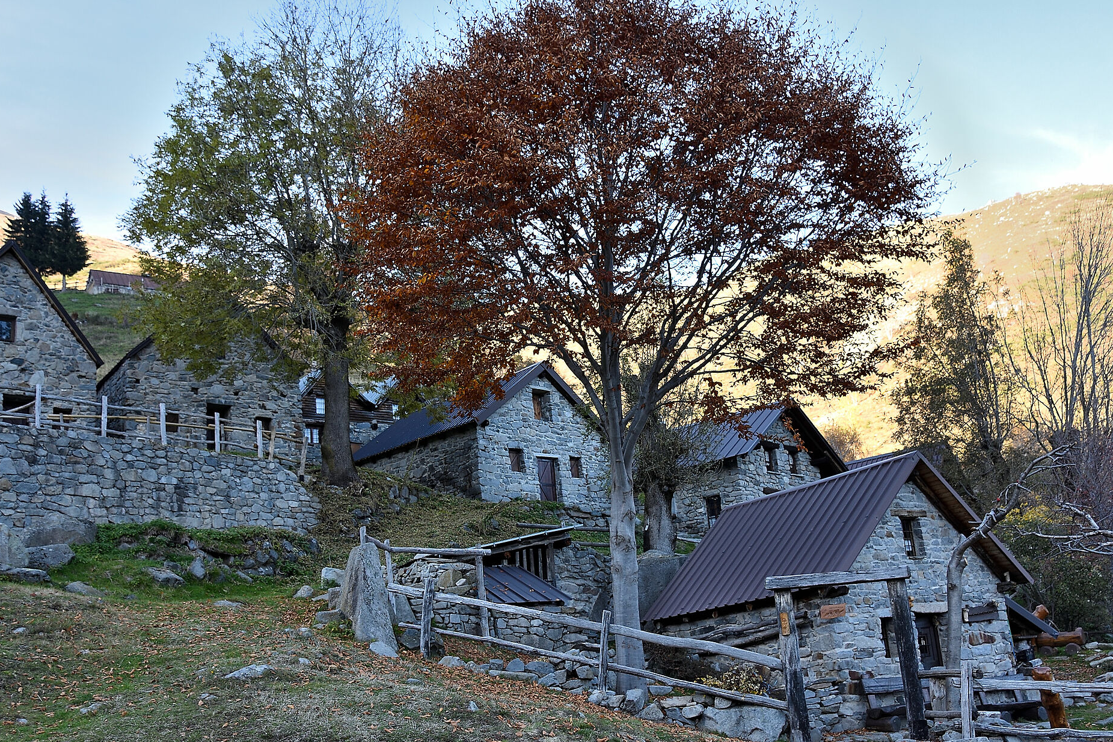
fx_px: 1082
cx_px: 550
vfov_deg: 37.8
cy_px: 394
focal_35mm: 35
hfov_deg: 54.4
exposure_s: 1/125
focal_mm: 18
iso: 100
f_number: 4
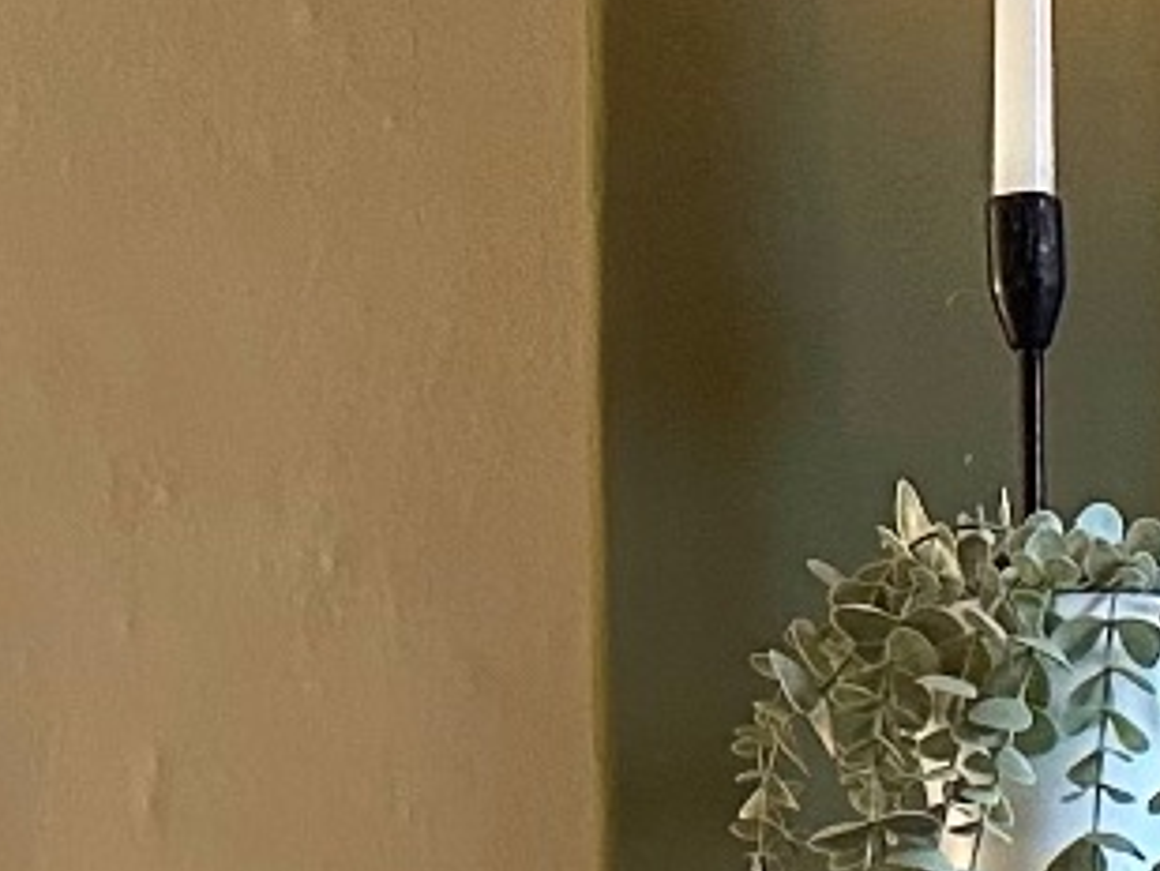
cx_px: 841
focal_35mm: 159
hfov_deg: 12.4
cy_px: 2283
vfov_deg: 8.3
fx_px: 5330
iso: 320
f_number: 1.78
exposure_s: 1/60
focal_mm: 6.86
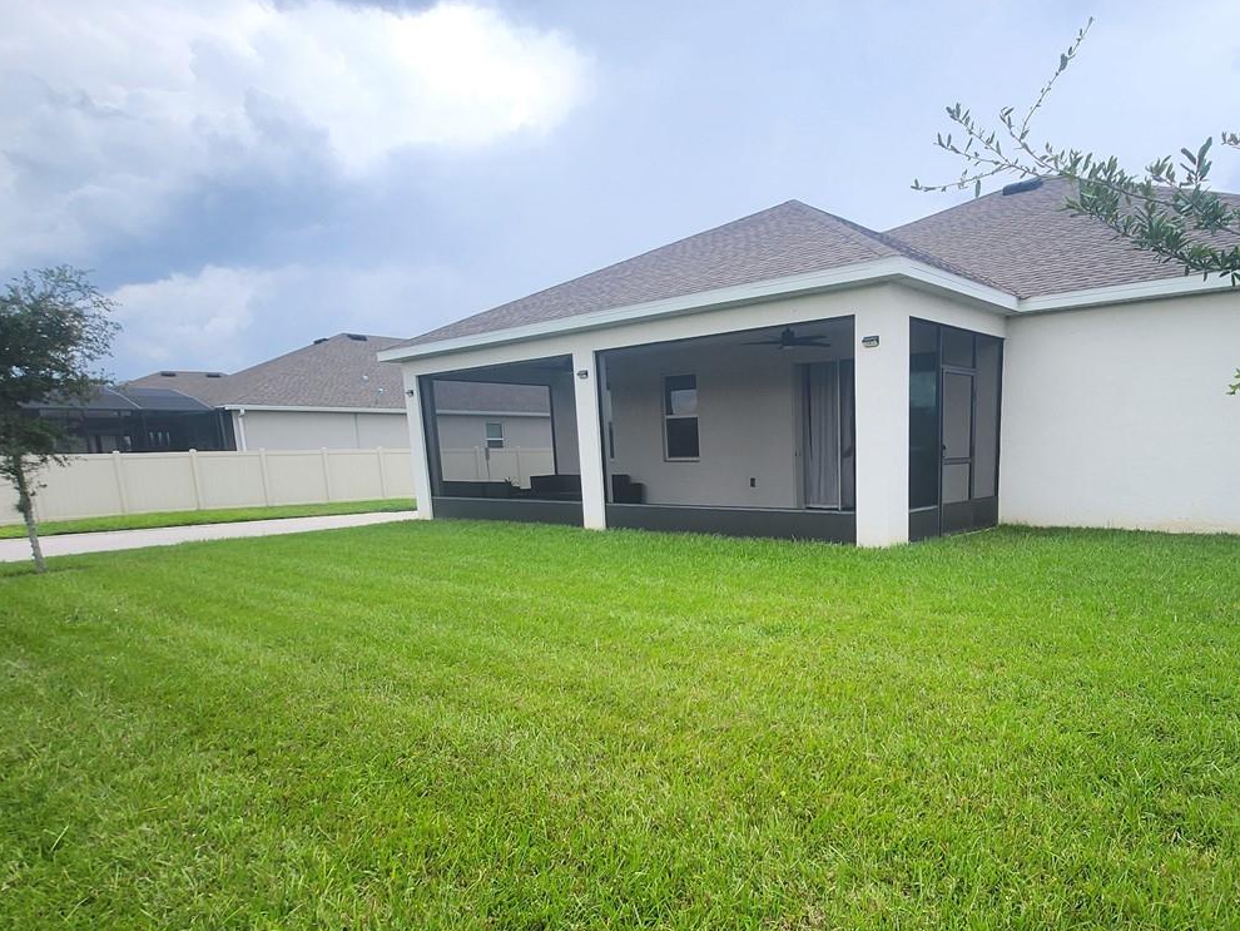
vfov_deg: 62.2
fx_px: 752
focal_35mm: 21
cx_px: 810
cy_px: 606
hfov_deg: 76.8
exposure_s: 1/247
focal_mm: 1.7
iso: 32
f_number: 2.2
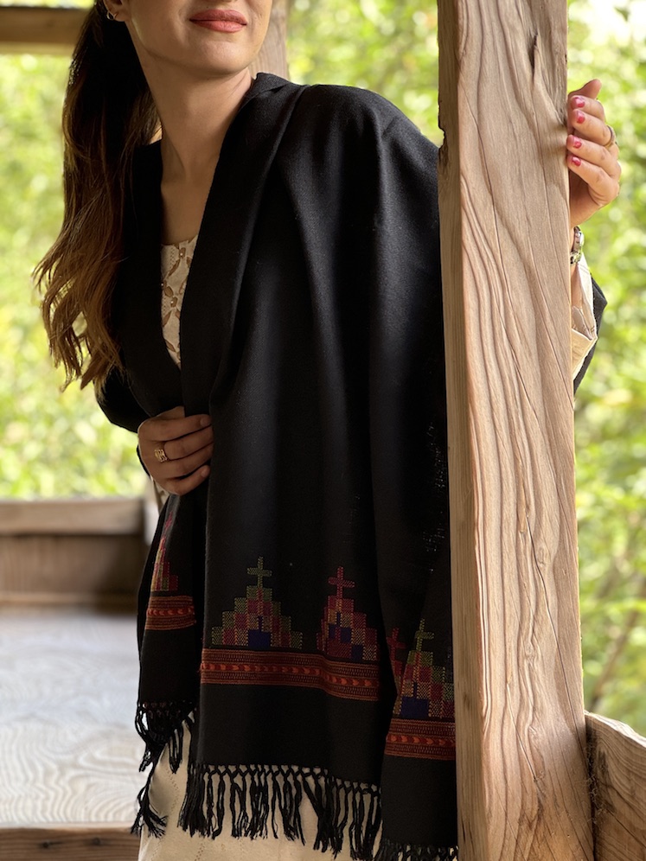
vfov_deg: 25.3
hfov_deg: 19.1
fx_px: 1916
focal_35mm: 77
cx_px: 323
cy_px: 430
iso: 80
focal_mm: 9
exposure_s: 1/99
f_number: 2.8
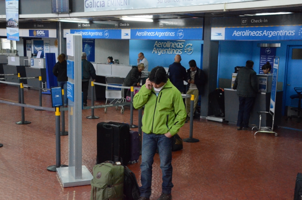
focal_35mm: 51
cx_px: 151
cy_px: 100
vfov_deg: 26.4
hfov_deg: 39.0
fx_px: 427
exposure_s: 1/125
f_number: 6.3
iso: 6400
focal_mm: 34
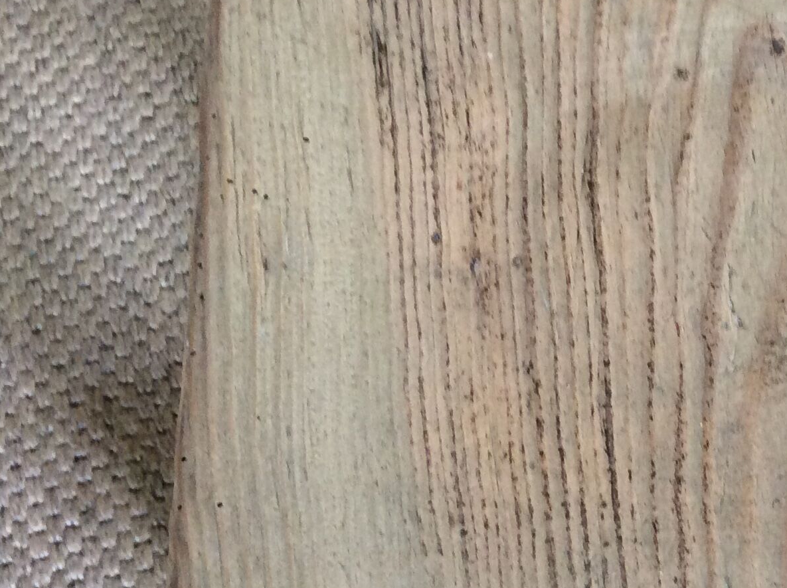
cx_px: 647
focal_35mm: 70
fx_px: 1589
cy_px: 316
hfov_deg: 27.2
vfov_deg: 21.0
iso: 125
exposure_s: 1/25
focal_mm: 3.3
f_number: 2.4
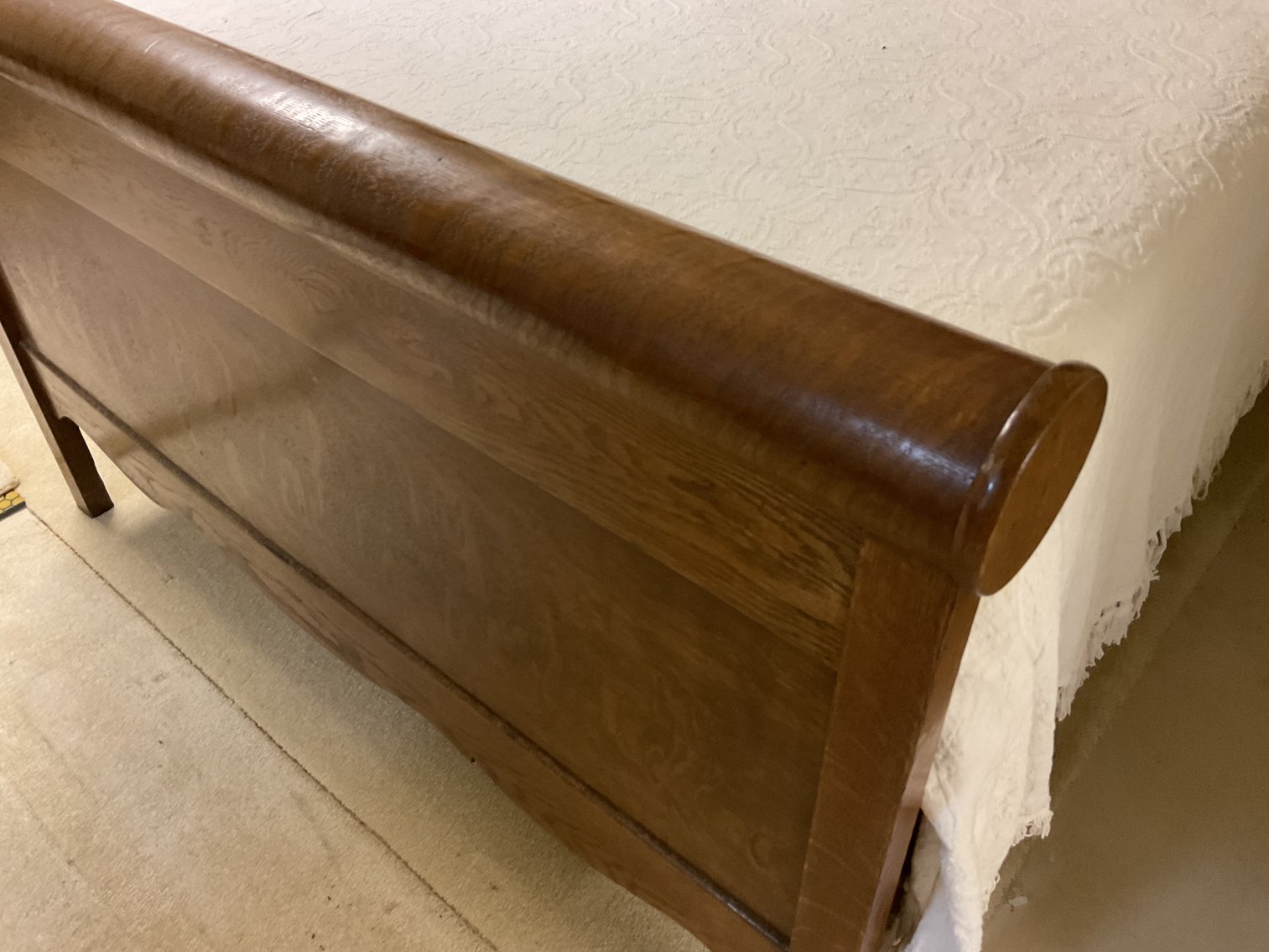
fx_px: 1063
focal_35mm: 29
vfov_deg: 48.2
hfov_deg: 61.7
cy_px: 476
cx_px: 634
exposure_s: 1/40
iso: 200
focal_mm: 3
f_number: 1.8
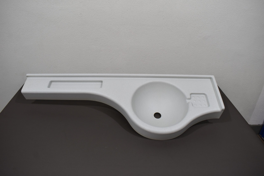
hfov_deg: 67.4
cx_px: 132
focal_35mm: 27
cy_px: 88
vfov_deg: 47.9
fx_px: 198
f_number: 5.6
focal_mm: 18
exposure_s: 1/125
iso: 400
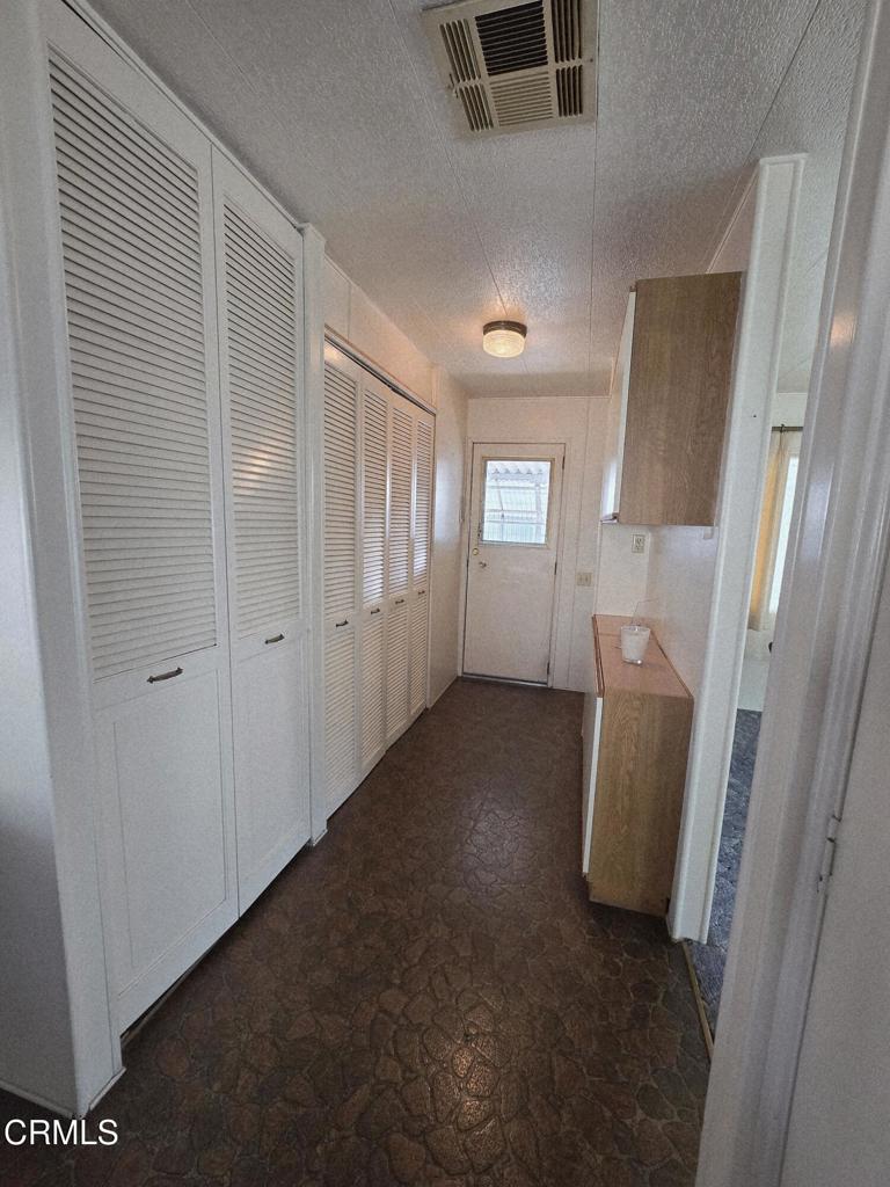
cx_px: 445
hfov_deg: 89.9
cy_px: 594
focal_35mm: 13
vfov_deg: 106.2
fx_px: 446
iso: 200
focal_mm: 2.2
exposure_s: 1/60.2
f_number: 2.2
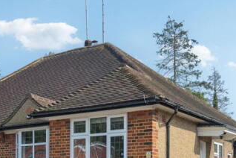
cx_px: 31
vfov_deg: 20.3
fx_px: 433
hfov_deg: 29.4
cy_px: 138
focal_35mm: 66
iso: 640
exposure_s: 1/1600
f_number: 6.3
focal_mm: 32
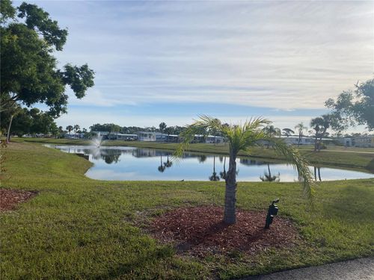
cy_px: 140
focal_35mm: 26
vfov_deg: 53.1
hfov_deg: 67.3
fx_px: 281
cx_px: 187
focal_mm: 4.25
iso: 32
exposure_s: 1/6061
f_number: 1.8
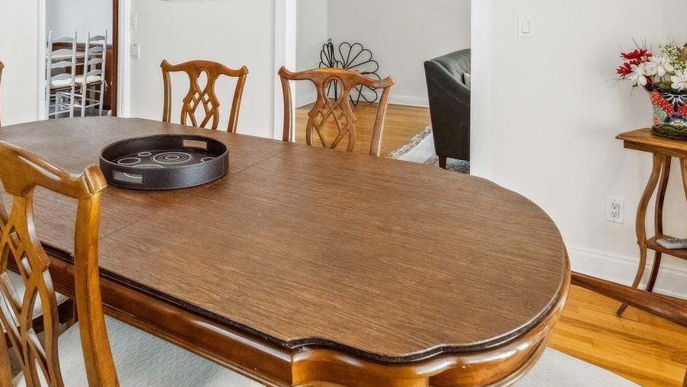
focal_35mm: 26
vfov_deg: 40.6
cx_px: 255
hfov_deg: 70.7
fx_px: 474
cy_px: 30
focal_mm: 14
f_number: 8
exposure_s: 1/125
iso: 8000
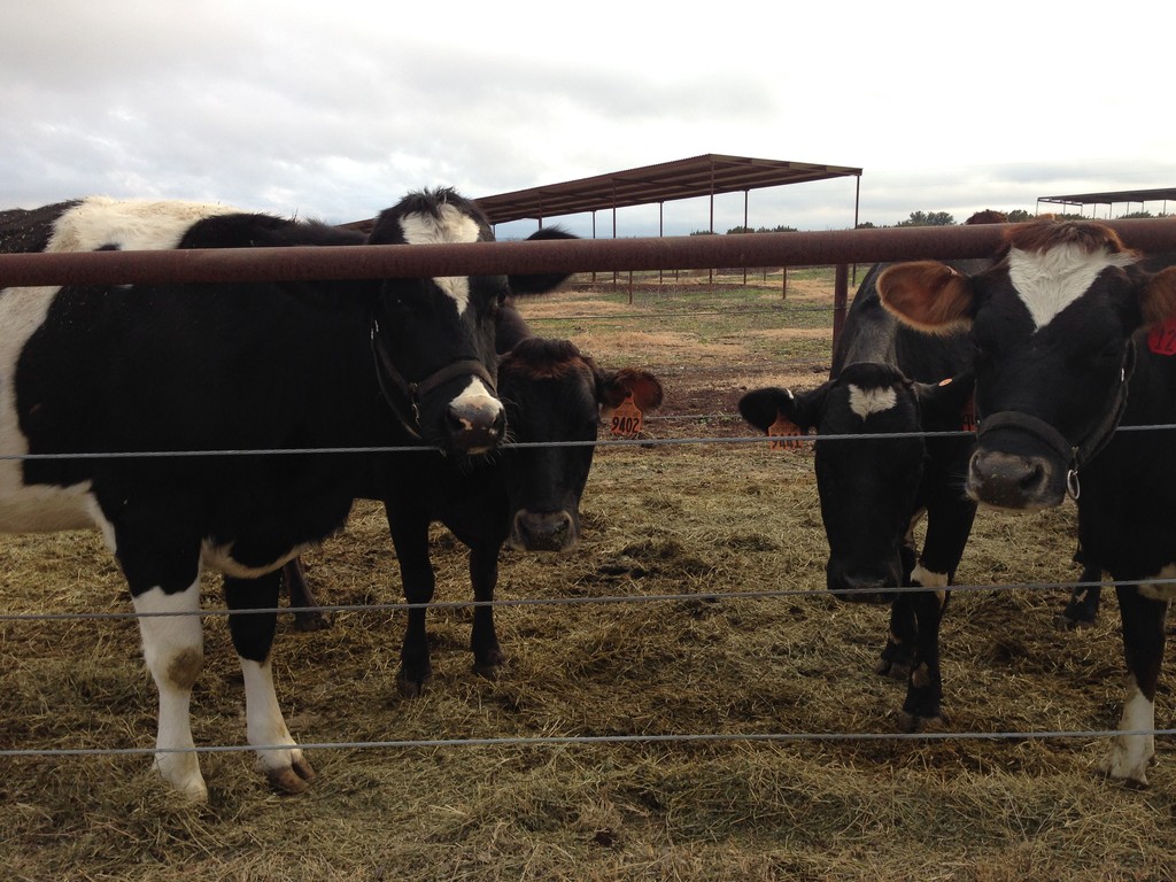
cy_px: 441
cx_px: 588
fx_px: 1121
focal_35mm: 33
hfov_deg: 55.4
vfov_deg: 42.9
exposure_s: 1/317
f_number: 2.4
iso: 50
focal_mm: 4.12
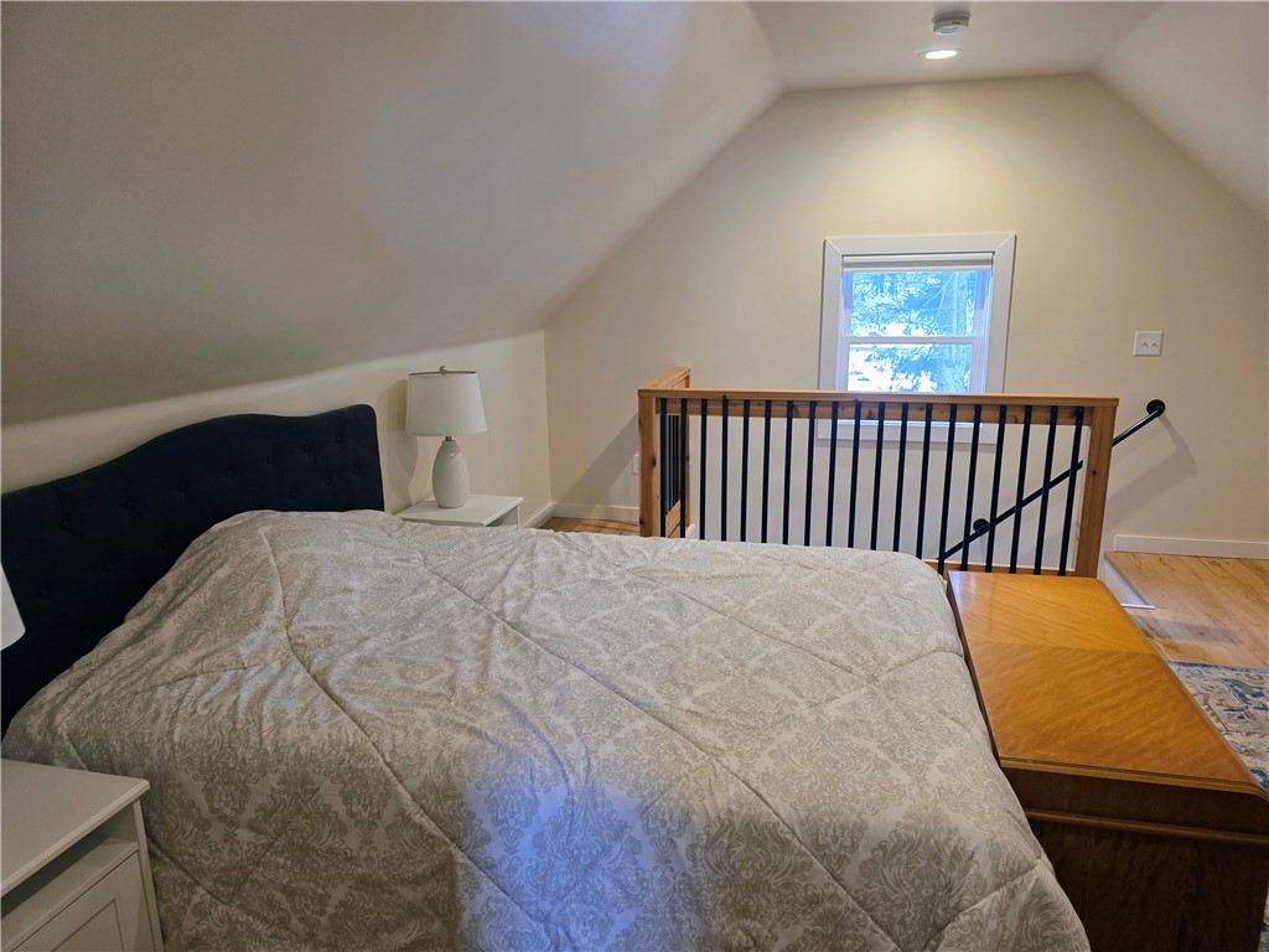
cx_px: 634
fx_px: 843
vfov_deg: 58.9
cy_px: 476
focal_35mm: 23
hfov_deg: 73.9
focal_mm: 6.3
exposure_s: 1/120
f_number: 1.7
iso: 250
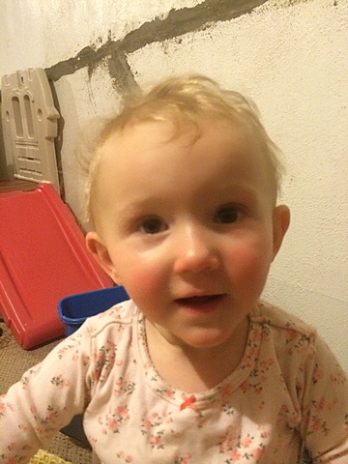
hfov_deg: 46.8
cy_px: 232
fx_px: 402
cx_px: 174
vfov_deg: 60.0
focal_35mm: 30
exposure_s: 1/15
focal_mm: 4.12
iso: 800
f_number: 2.2
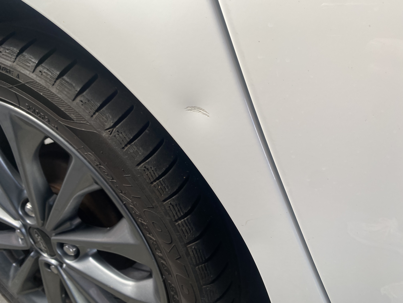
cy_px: 152
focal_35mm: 26
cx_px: 202
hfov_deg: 67.3
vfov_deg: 53.1
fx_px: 303
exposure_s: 1/121
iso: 40
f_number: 1.8
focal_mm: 4.25
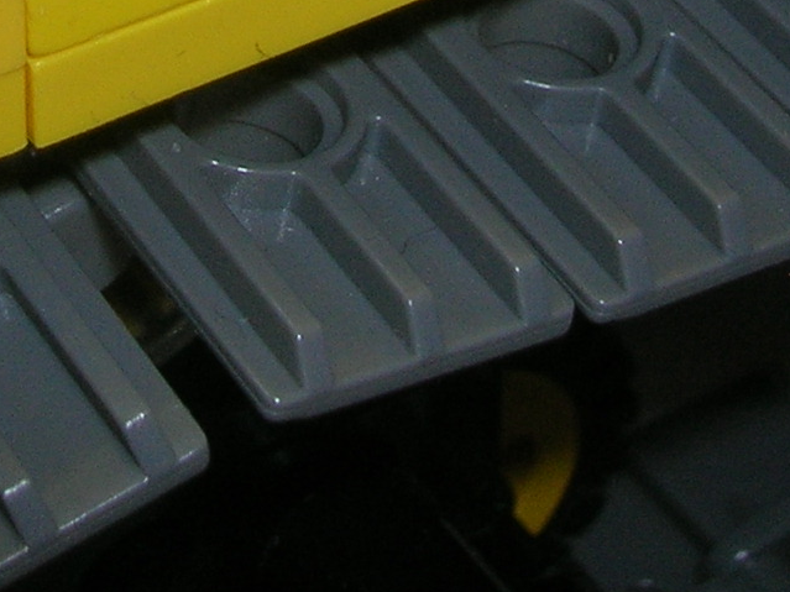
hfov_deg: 14.2
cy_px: -526
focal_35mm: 138
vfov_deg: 10.1
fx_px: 3149
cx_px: 192
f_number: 4.9
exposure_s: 1/60.1
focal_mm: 5.7
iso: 50
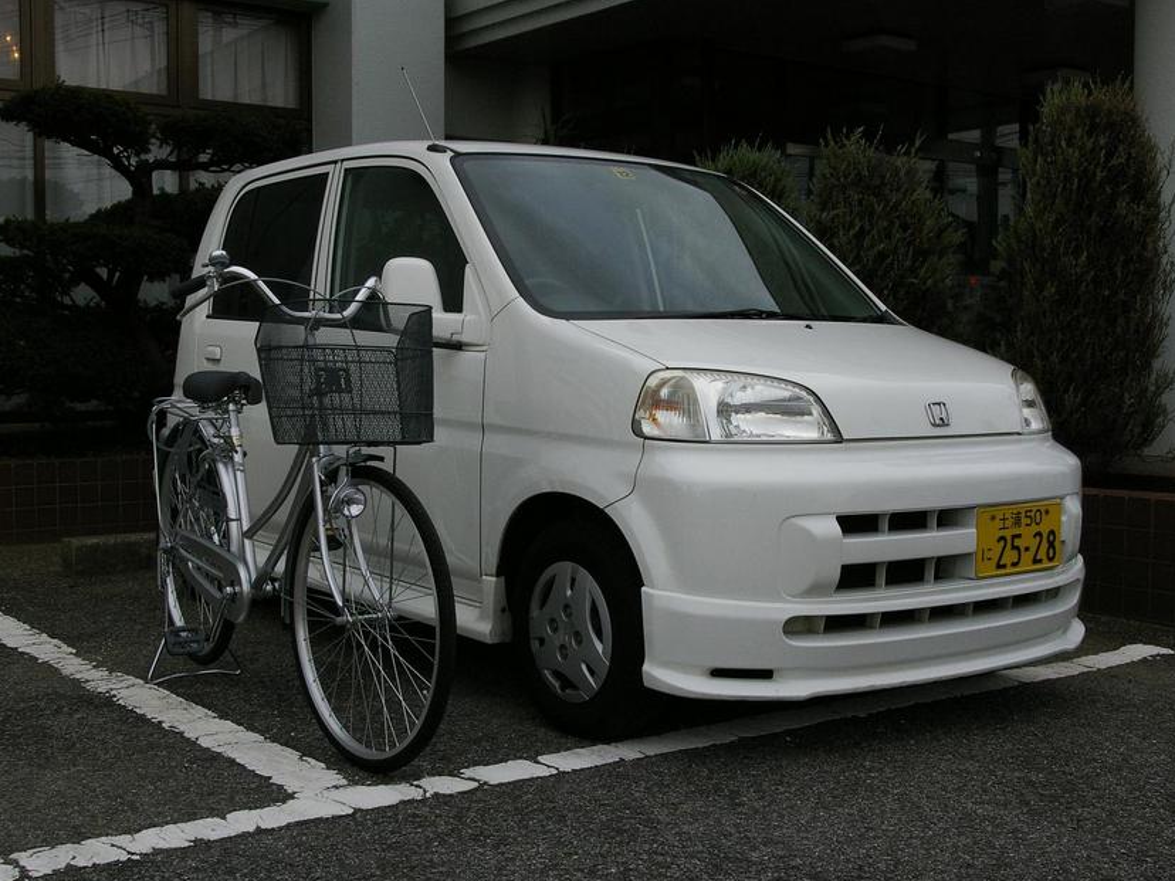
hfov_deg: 43.8
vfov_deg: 33.6
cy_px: 445
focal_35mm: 43
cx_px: 595
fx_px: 1460
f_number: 22
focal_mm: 26
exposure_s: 1/45
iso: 800
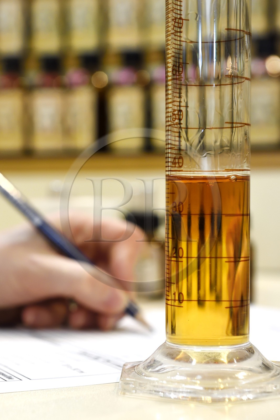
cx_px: 140
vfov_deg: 28.8
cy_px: 210
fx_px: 817
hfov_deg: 19.4
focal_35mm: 70
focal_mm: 70
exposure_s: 1/160
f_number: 7.1
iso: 3200
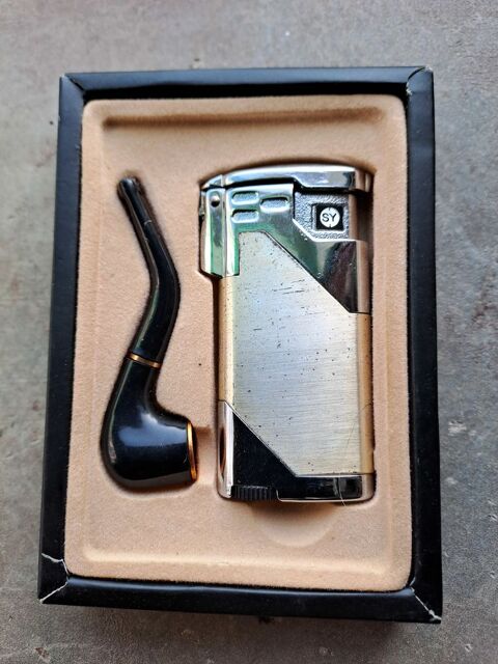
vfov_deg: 69.4
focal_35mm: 25
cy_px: 332
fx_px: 480
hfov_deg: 54.9
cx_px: 249
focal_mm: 4.65
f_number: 1.8
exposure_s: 1/100
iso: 50
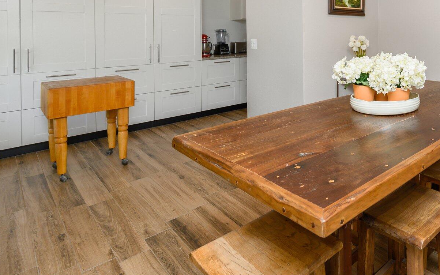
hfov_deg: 61.8
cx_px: 364
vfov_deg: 42.6
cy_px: 30
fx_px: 322
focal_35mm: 27
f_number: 7.1
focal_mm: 15.5
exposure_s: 1/30
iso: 320
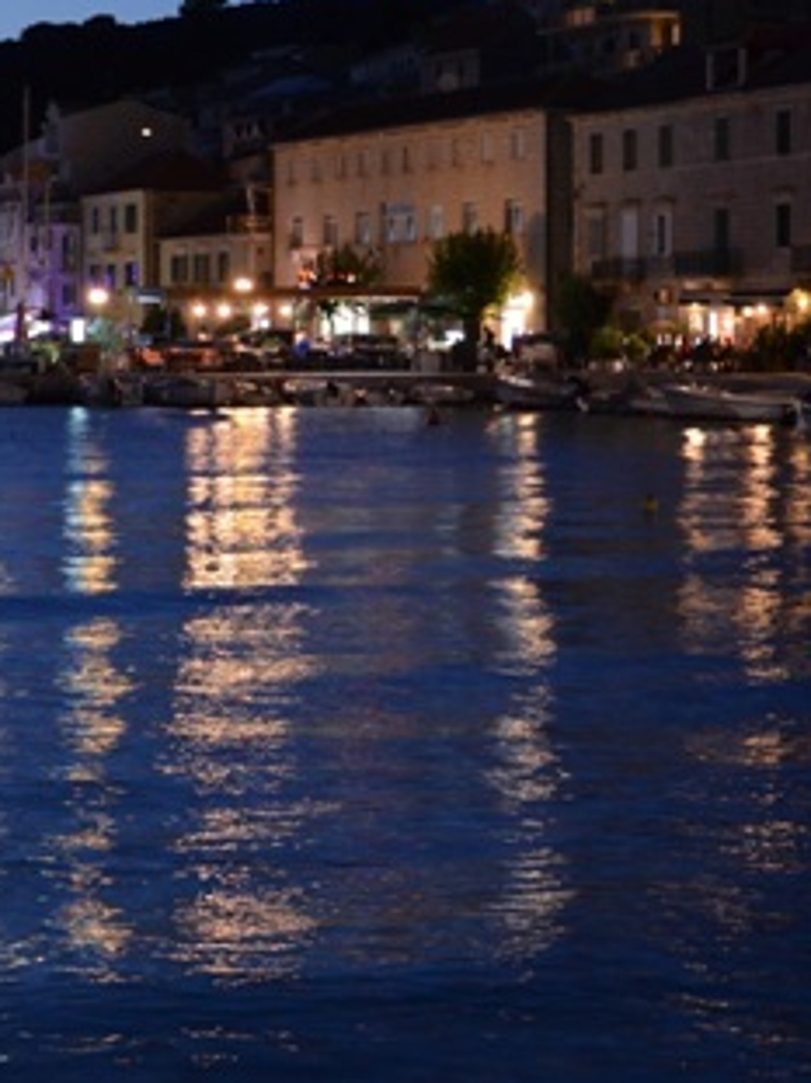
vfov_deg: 17.7
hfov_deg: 13.3
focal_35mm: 111
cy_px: 331
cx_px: 480
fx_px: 3470
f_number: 4.5
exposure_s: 1/2
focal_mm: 30
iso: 800
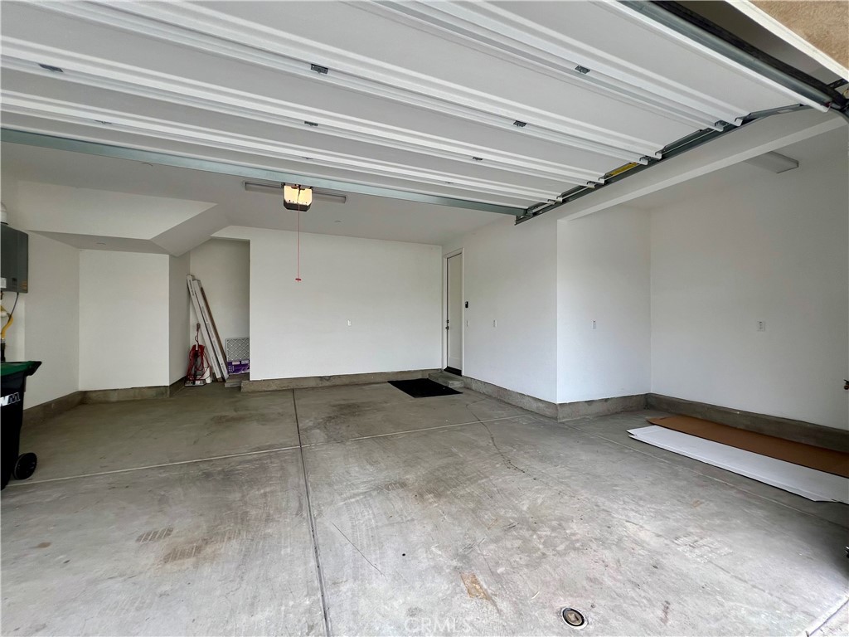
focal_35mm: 13
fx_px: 319
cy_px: 318
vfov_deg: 89.9
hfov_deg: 106.2
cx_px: 424
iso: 32
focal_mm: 1.57
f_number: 1.8
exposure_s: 1/111
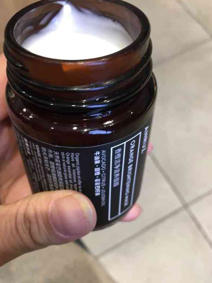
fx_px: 286
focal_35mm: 35
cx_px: 91
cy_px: 143
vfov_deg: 52.6
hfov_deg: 40.6
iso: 80
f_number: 2.2
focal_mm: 4.15
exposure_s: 1/33
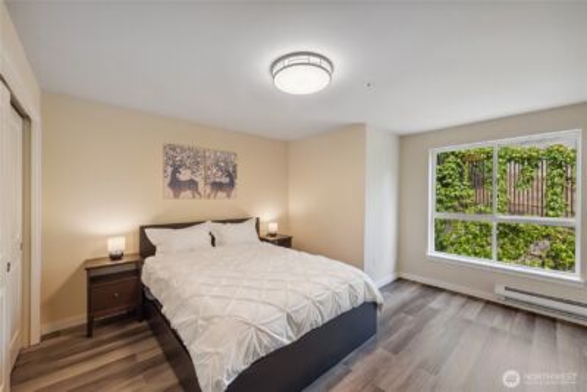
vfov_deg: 81.3
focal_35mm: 14
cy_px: 196
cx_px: 294
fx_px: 228
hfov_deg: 104.2
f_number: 8
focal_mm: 14
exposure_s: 1/20
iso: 200
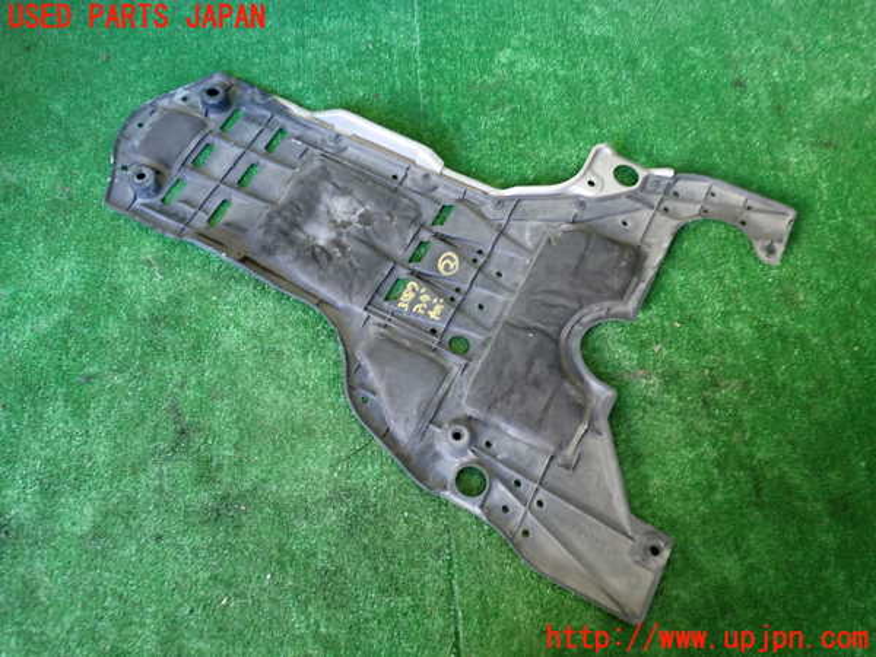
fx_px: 759
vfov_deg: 46.8
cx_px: 438
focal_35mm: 30
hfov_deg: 60.0
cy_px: 328
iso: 250
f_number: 2.3
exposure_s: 1/30
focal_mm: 5.4
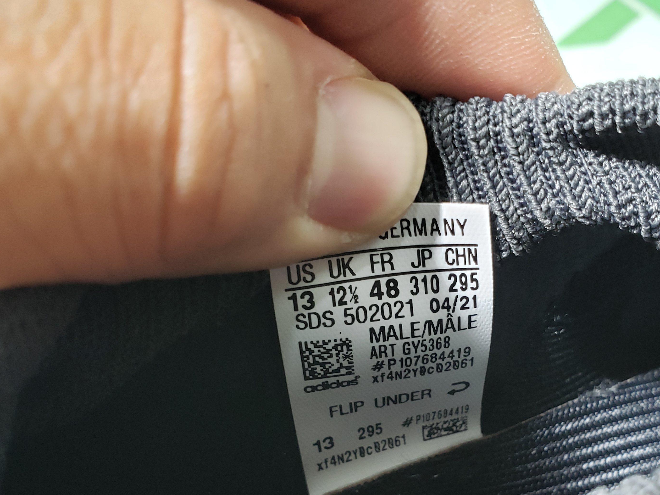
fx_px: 724
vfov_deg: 37.4
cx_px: 403
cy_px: 323
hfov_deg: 48.6
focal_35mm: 38
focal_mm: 4.3
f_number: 2.4
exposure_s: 1/50
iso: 200
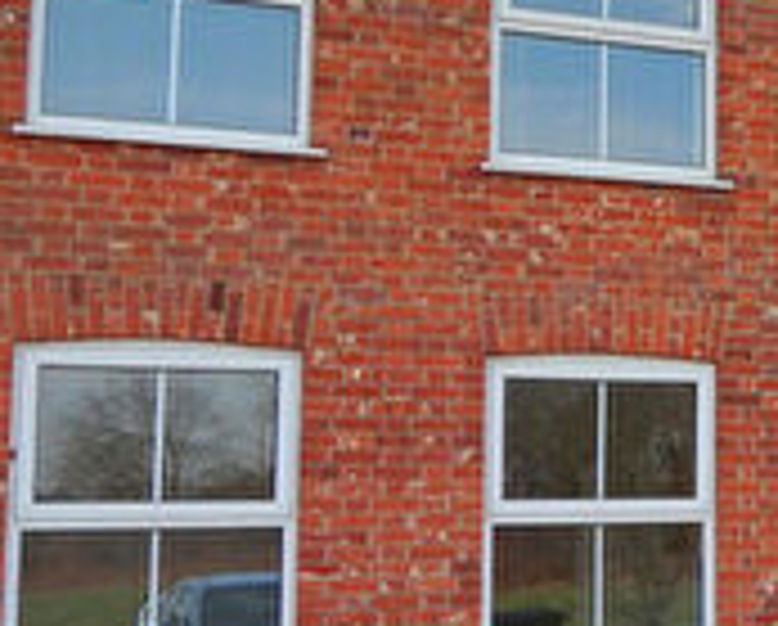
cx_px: 1174
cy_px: 261
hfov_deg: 18.5
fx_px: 2099
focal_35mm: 91
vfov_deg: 16.9
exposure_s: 1/80
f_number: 9
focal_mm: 16
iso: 100
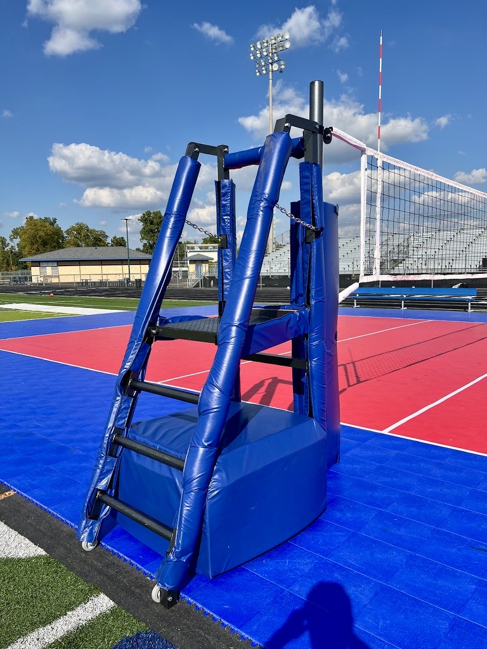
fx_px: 488
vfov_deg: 67.3
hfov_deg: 53.1
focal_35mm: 26
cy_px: 324
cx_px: 244
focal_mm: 5.7
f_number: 1.5
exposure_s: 1/4630
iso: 50
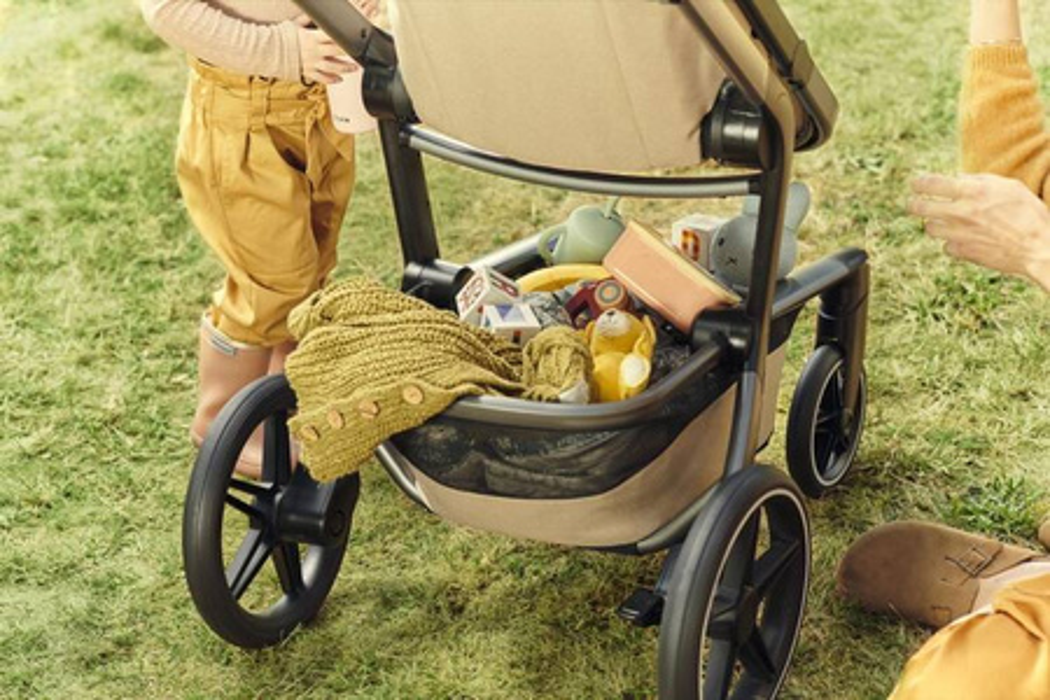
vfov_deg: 16.1
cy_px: 350
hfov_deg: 23.9
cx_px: 525
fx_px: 2479
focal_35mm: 85
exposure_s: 1/640
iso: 200
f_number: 5
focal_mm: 85
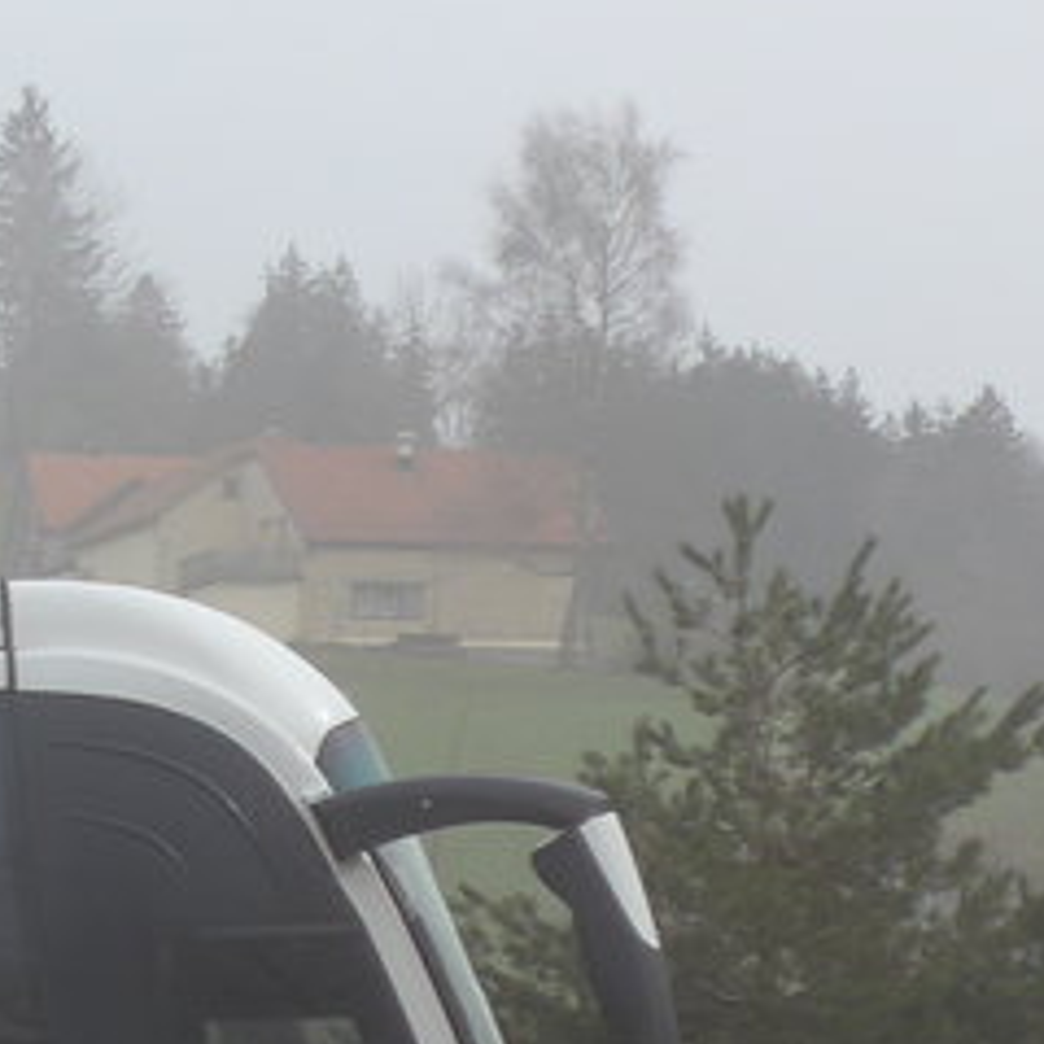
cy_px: 655
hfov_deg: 8.7
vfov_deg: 9.6
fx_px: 6210
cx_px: -1455
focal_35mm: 182
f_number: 2.8
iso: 80
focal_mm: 8.4
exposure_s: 1/1600
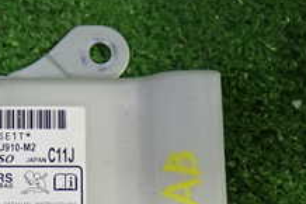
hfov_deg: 18.4
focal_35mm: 109
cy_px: 218
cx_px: 24
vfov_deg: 12.4
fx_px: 926
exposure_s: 1/40
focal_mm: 6.83
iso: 320
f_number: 2.7
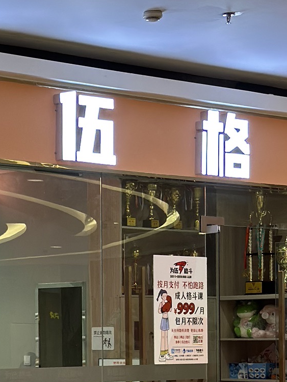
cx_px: -16
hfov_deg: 11.4
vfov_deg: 15.3
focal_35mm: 128
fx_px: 1414
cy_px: 324
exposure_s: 1/100
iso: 125
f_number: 1.78
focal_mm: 6.86
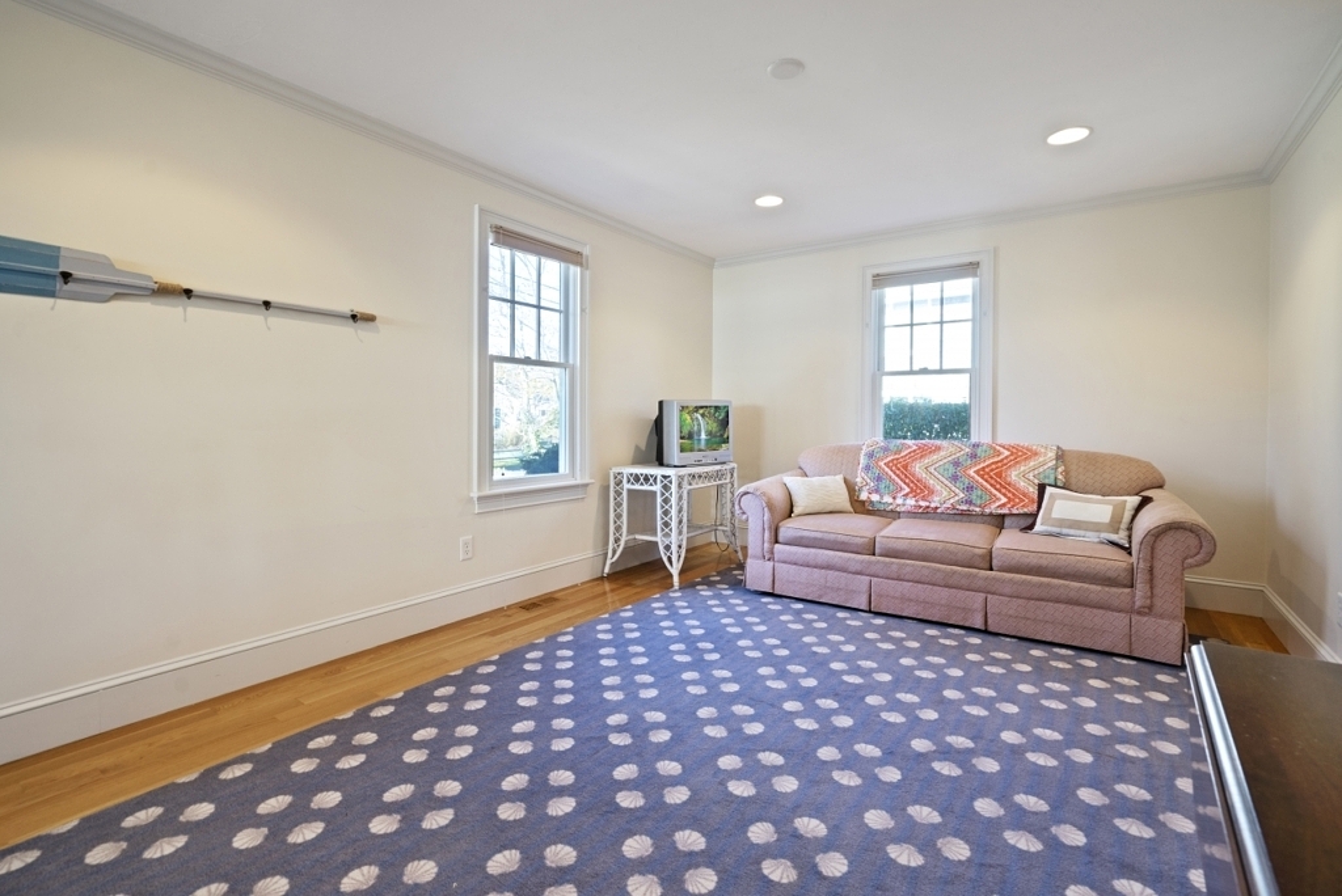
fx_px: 597
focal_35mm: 16
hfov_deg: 96.7
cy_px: 448
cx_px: 671
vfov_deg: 73.8
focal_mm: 16
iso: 400
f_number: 8
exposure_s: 1/8
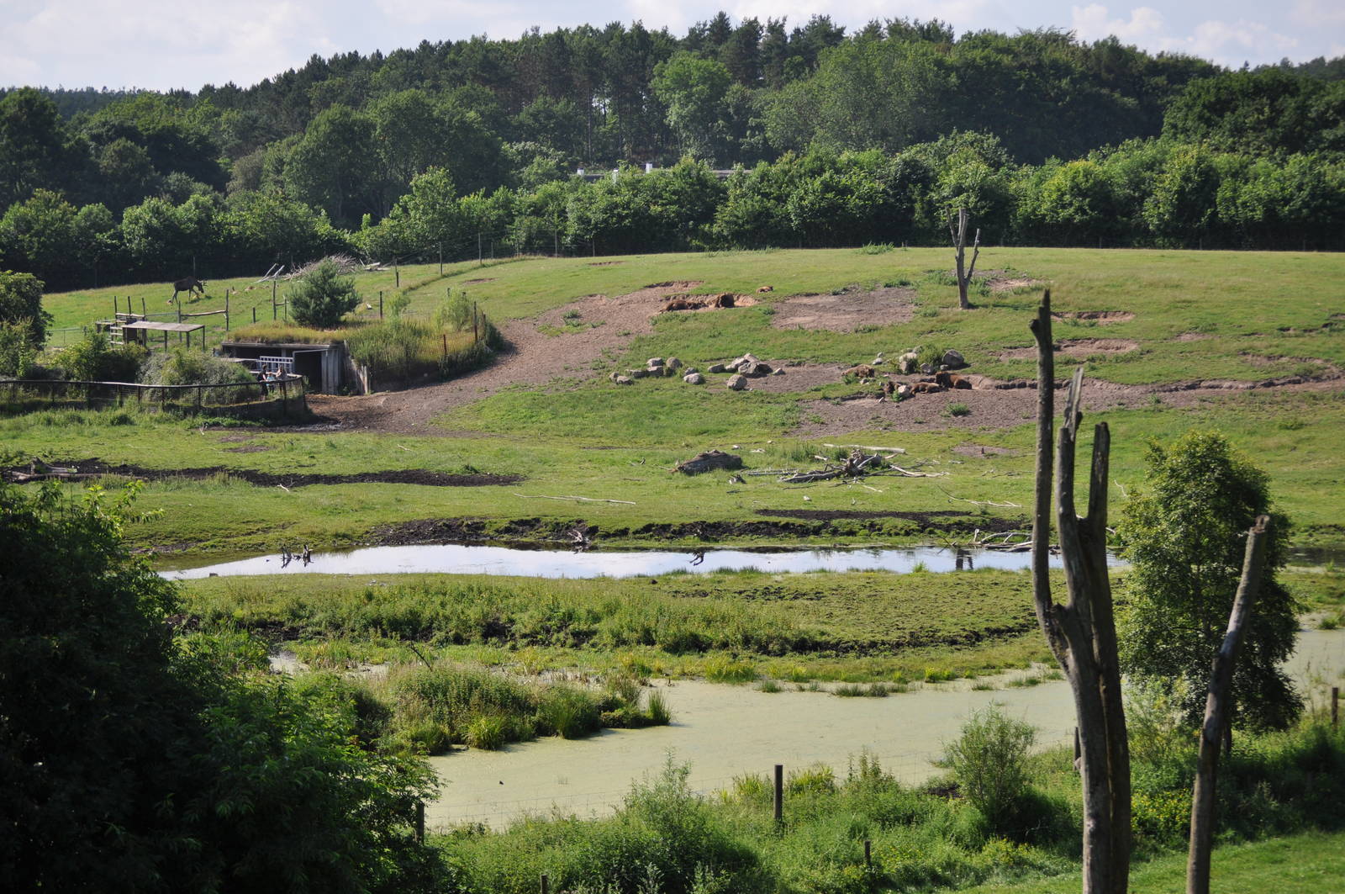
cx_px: 672
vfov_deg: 16.5
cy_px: 447
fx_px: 3079
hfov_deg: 24.6
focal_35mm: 82
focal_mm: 55
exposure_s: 1/1000
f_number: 4
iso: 200
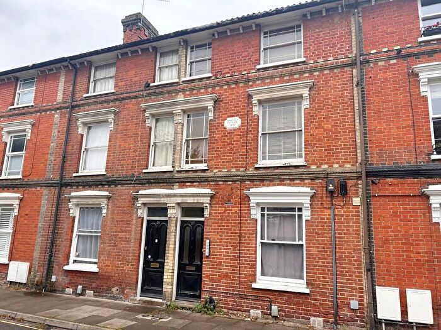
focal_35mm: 26
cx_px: 220
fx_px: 331
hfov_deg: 67.3
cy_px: 165
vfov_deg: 53.1
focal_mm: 5.7
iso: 50
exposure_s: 1/840
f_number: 1.5
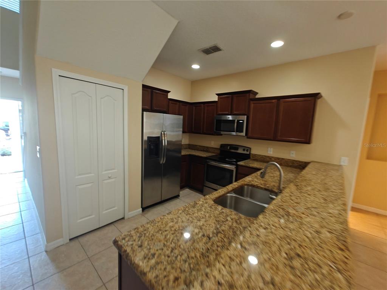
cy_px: 145
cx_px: 194
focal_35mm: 14
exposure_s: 1/20
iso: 500
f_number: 2.2
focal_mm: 2.62
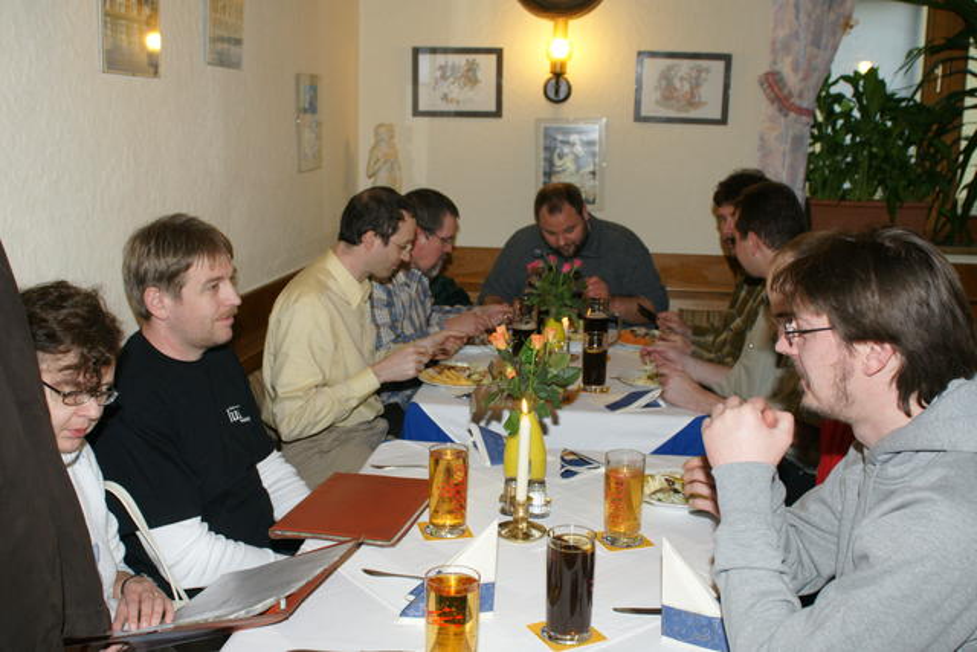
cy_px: 326
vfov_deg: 36.9
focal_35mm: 36
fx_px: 977
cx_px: 488
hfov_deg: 53.1
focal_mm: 24
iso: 800
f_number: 5.6
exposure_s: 1/60
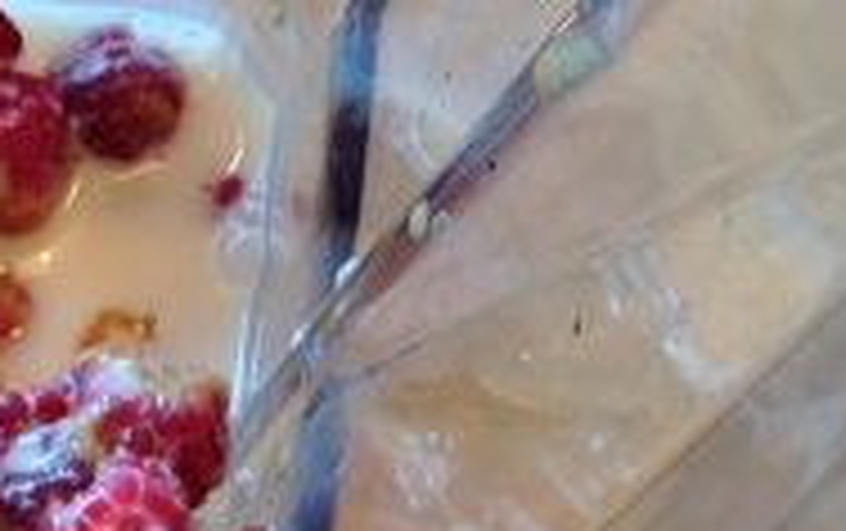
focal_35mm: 119
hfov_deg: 17.0
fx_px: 2747
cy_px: -432
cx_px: -40
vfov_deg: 10.4
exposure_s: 1/20
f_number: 2.4
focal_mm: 4.12
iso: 50
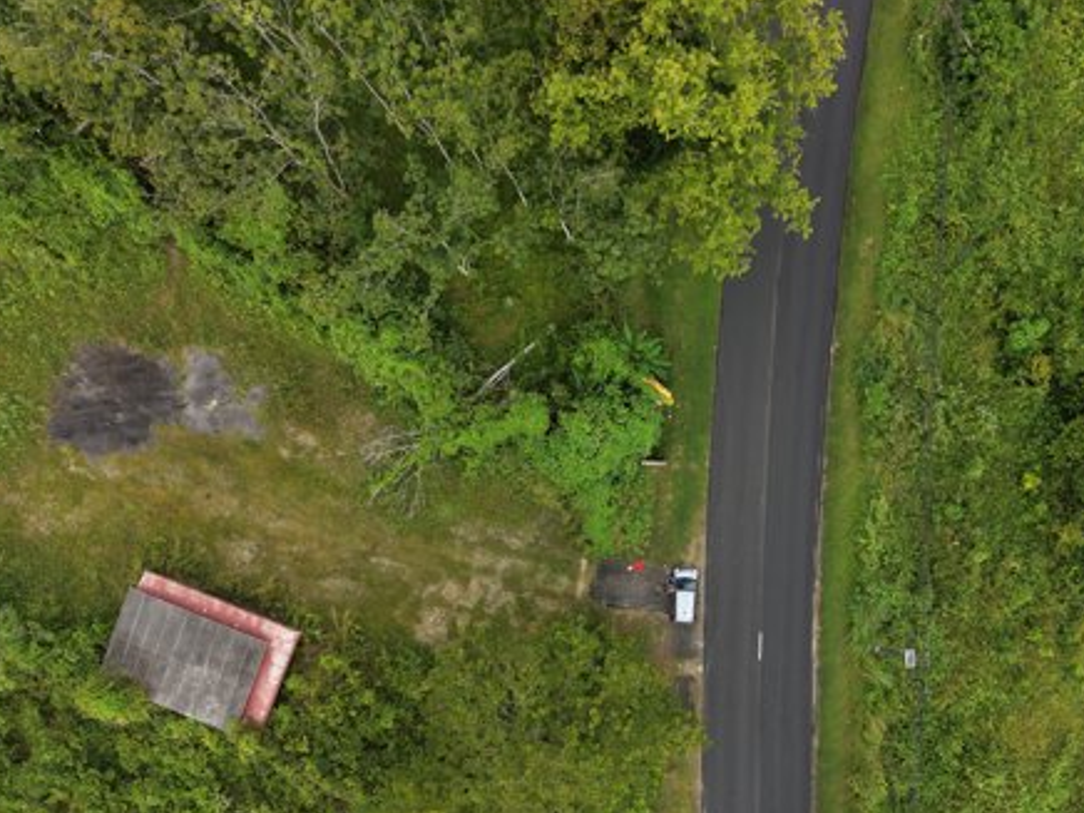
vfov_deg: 42.3
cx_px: 674
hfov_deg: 54.8
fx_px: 1033
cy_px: 547
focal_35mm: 33
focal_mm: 8.67
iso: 100
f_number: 1.8
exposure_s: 1/725
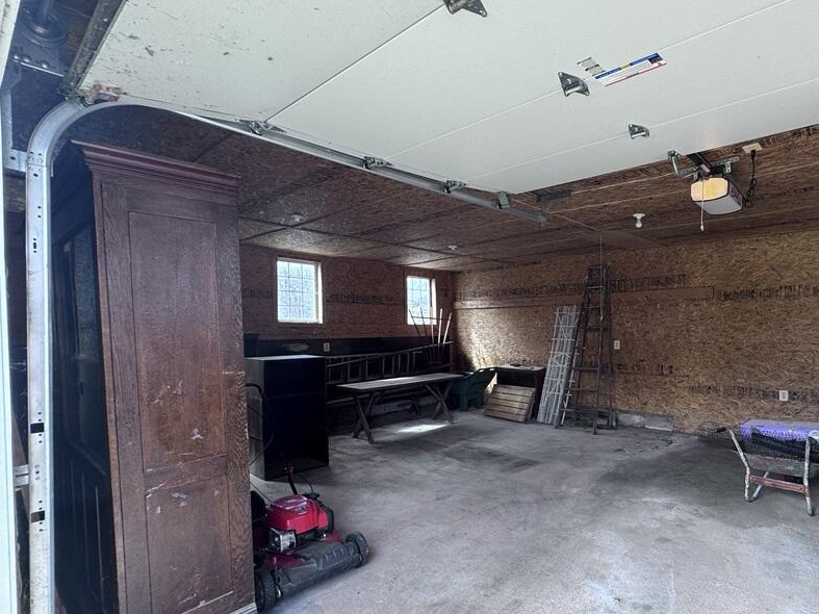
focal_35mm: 19
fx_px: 449
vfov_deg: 68.5
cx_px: 540
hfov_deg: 82.1
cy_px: 339
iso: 80
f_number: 2.2
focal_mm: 2.22
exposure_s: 1/99
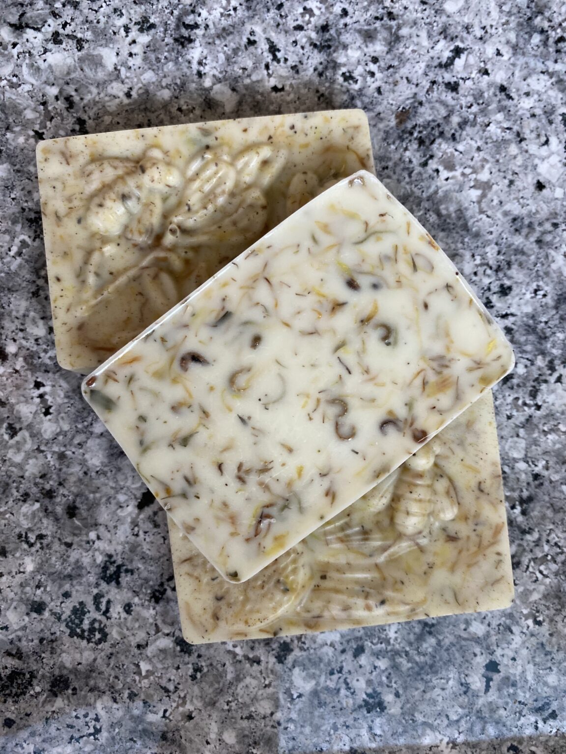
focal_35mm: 26
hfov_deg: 53.1
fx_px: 567
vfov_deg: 67.3
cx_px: 283
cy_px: 377
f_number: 1.8
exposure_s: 1/60
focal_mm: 4.25
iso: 250
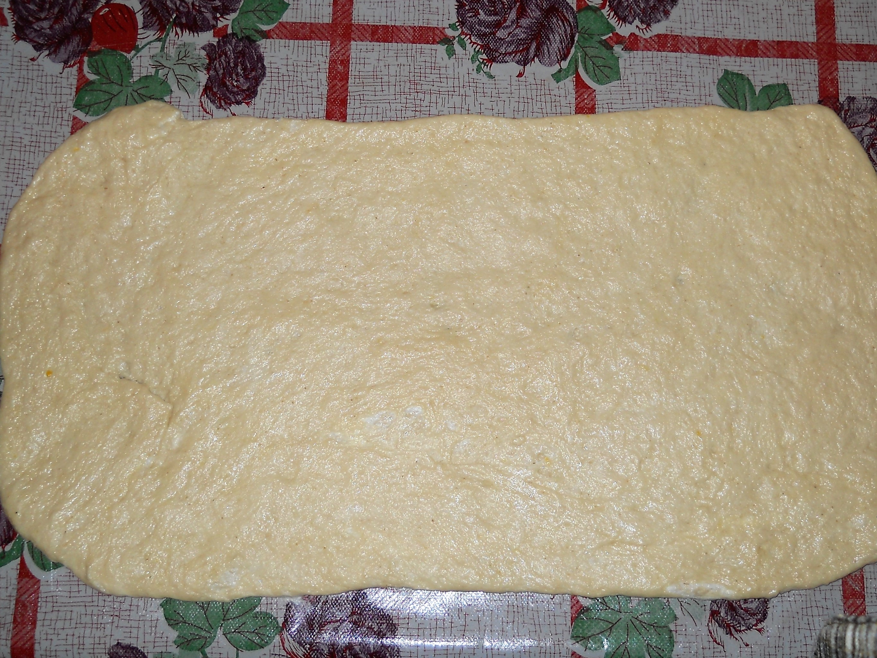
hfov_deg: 45.8
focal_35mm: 41
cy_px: 329
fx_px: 1039
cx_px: 438
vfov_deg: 35.1
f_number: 3.1
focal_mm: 6.72
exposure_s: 1/30
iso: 80
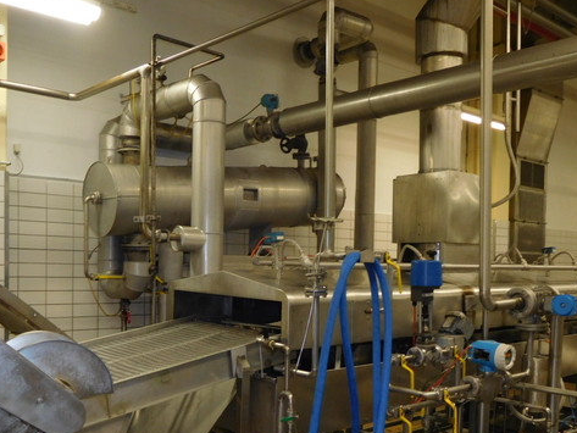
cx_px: 266
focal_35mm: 37
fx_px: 617
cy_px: 292
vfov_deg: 38.2
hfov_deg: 50.1
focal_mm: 4.5
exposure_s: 1/30
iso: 200
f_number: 3.4
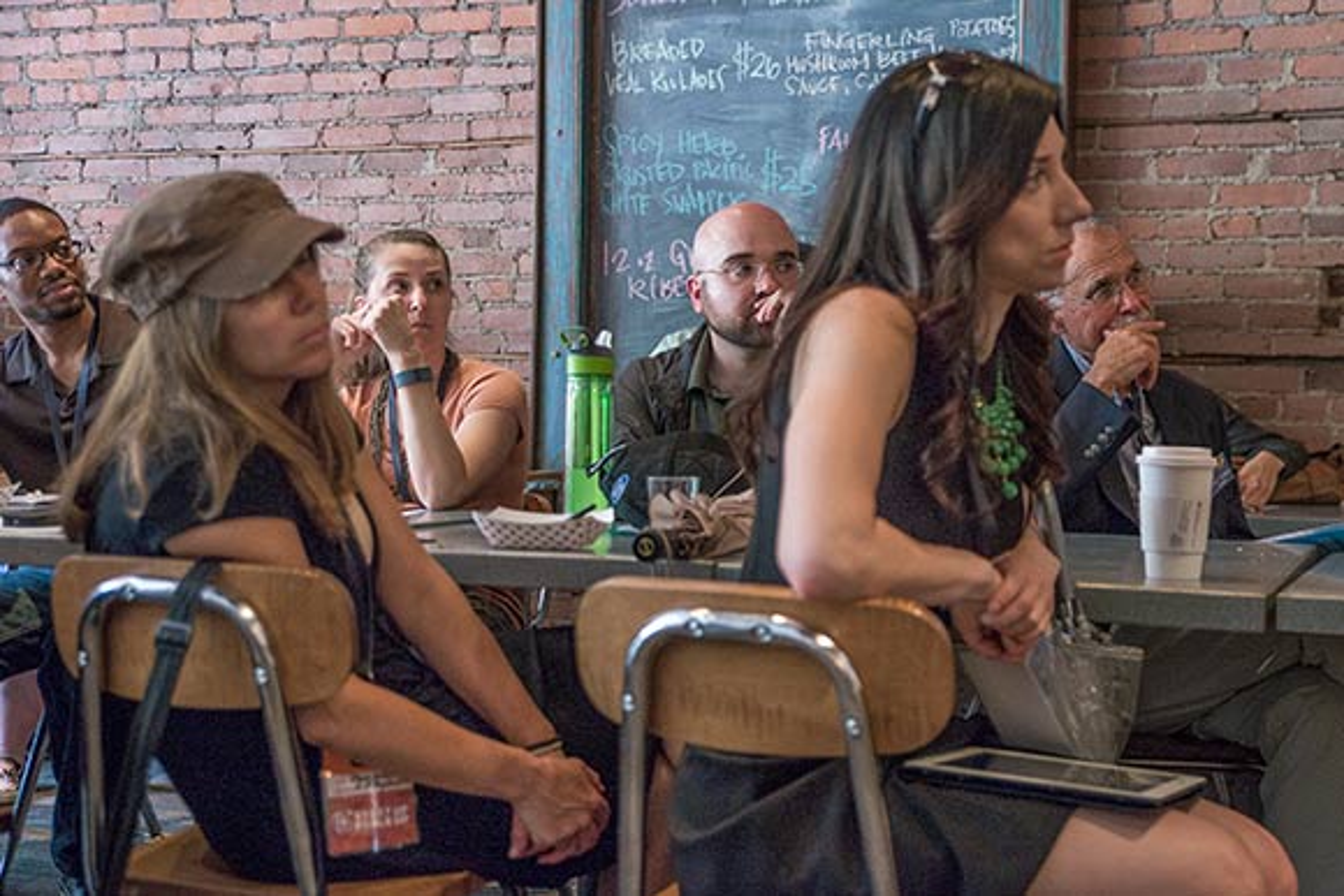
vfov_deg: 30.5
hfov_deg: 44.5
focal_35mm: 44
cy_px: 448
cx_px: 672
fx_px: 1643
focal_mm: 44
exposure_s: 1/90
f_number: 4
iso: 1250
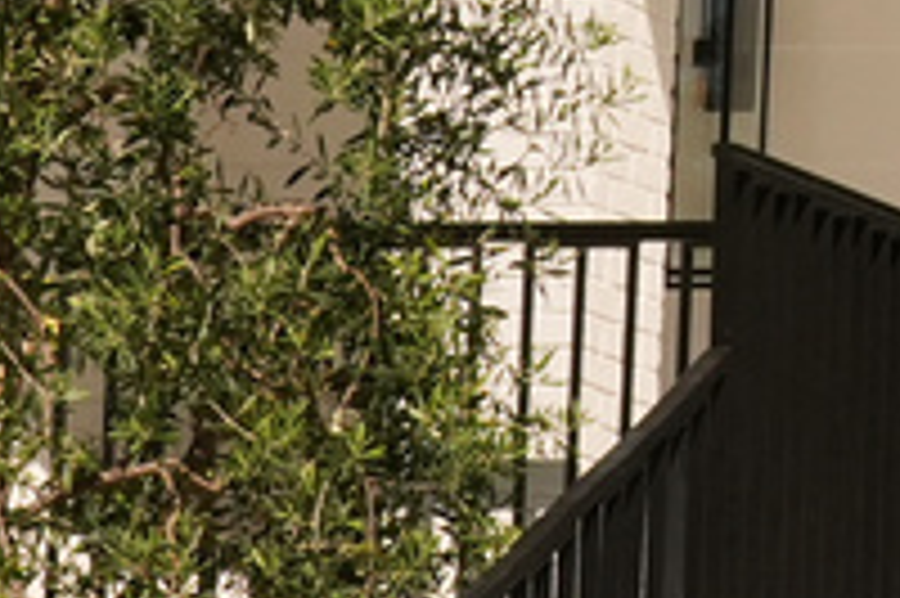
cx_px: 1768
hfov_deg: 3.8
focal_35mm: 538
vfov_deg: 2.5
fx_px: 13439
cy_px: -600
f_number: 13
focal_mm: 70
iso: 640
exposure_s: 1/1250
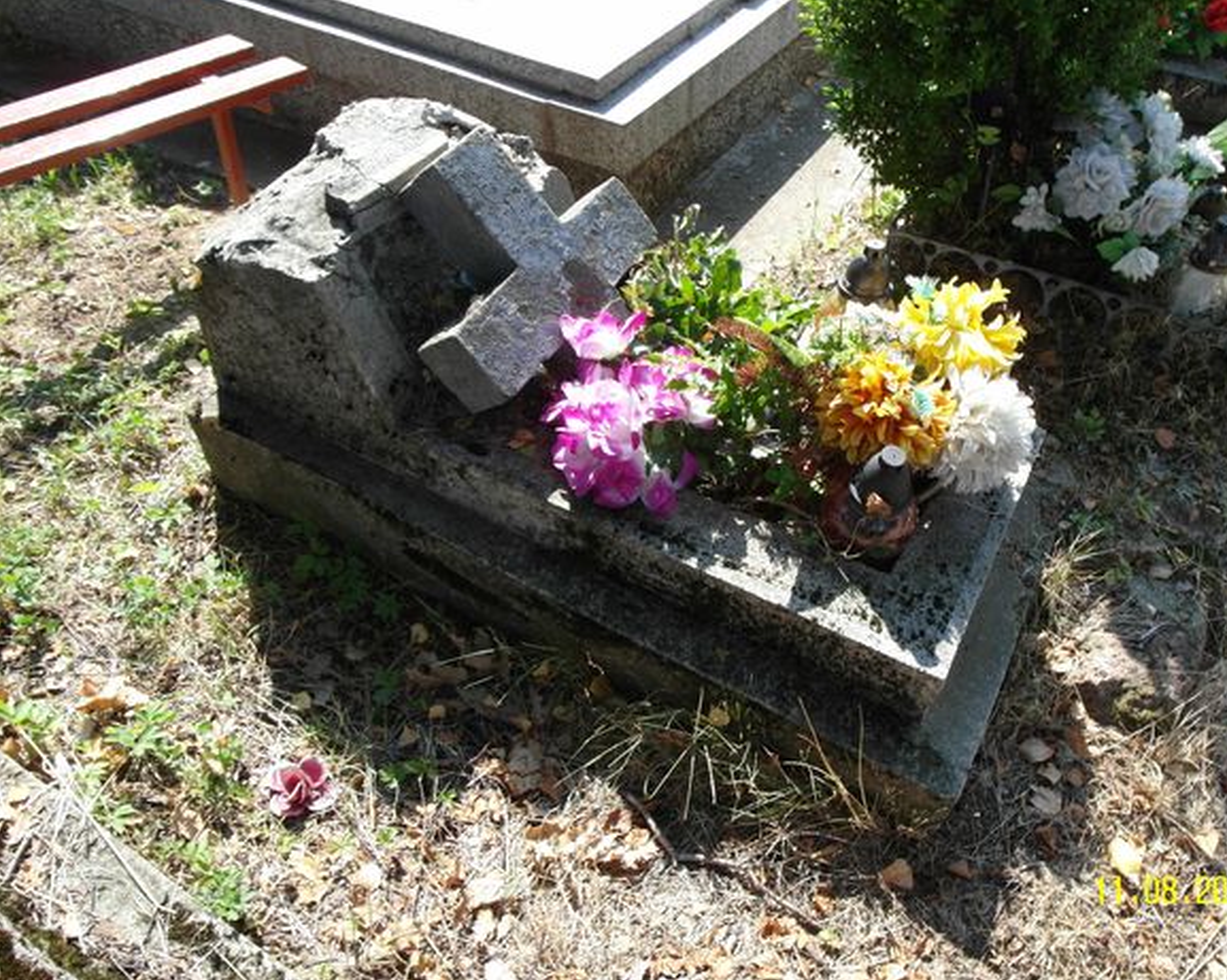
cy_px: 487
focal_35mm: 26
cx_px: 678
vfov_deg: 54.9
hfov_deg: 65.9
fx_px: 944
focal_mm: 5.2
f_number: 3.9
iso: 80
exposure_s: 1/125
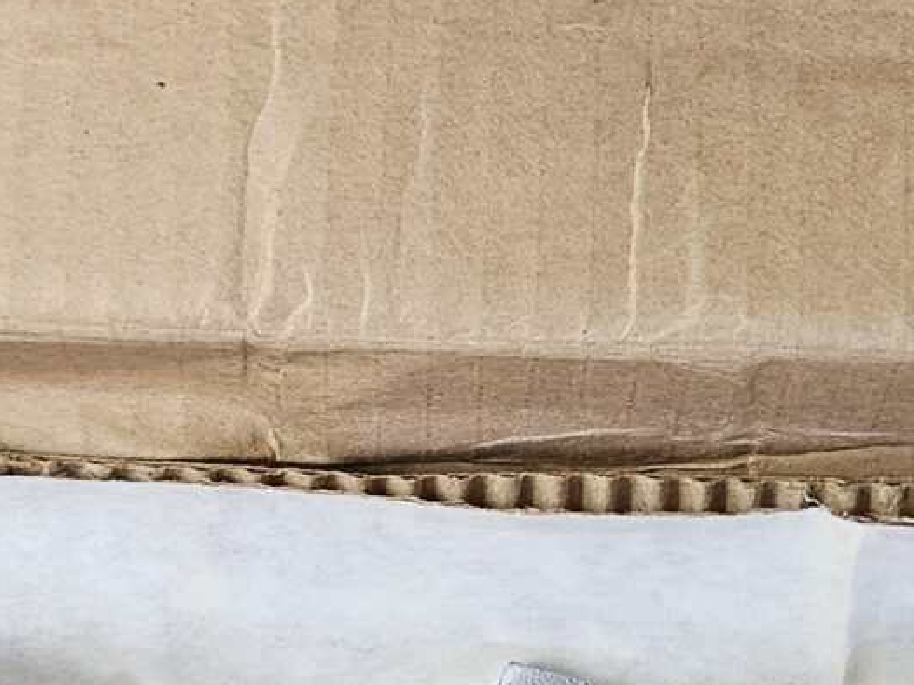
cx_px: 636
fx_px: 2956
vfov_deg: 13.1
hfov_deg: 17.5
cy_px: 593
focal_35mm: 112
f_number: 1.8
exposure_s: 1/120
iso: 160
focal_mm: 5.4
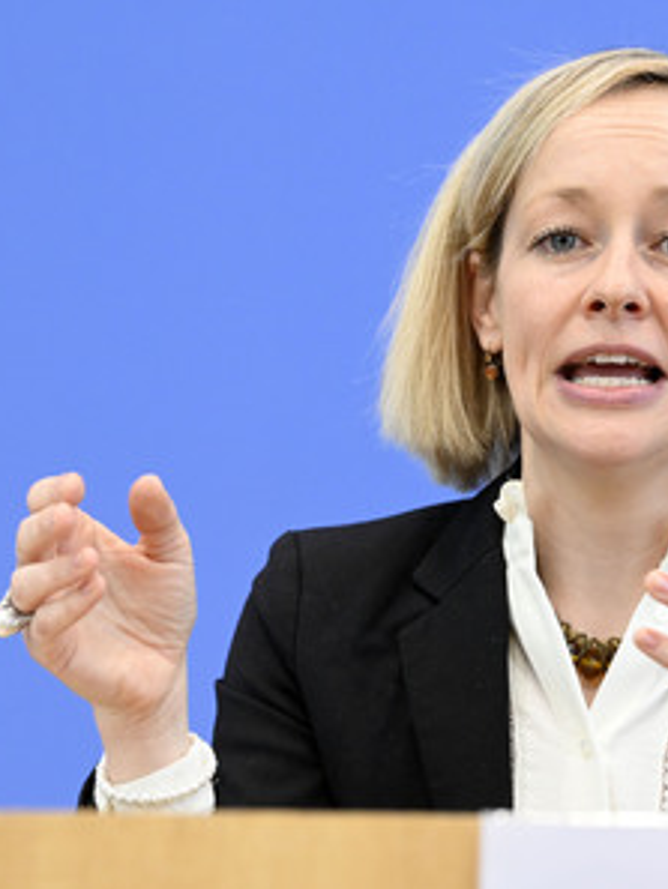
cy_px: 446
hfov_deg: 8.3
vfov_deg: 11.1
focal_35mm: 178
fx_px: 4577
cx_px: 586
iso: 4000
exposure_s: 1/400
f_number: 6.3
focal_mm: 122
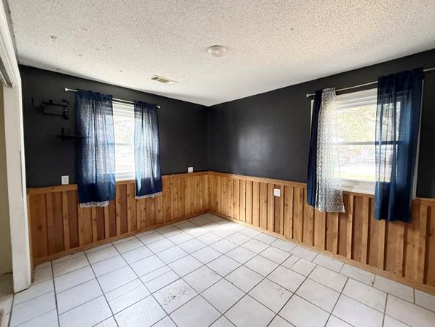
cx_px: 230
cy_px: 161
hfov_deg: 98.1
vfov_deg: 81.8
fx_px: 189
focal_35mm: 15
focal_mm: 2.22
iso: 400
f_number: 2.2
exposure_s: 1/64
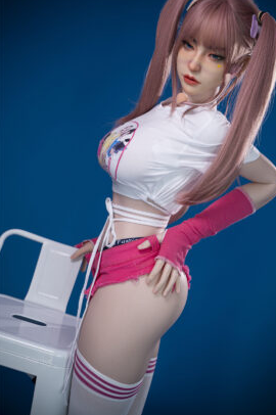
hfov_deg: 22.2
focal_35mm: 61
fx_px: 703
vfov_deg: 32.9
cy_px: 194
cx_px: 150
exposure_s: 1/125
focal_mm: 55
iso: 100
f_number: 3.5
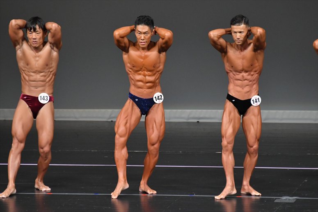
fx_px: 3311
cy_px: 106
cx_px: 159
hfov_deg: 5.5
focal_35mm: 375
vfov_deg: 3.7
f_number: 5.6
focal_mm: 250
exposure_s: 1/400
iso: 4000
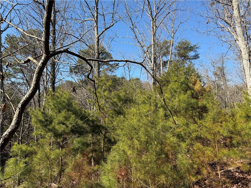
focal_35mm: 24
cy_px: 94
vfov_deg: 56.8
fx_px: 174
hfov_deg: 71.6
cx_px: 126
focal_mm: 6.76
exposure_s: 1/2232
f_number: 1.78
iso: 80
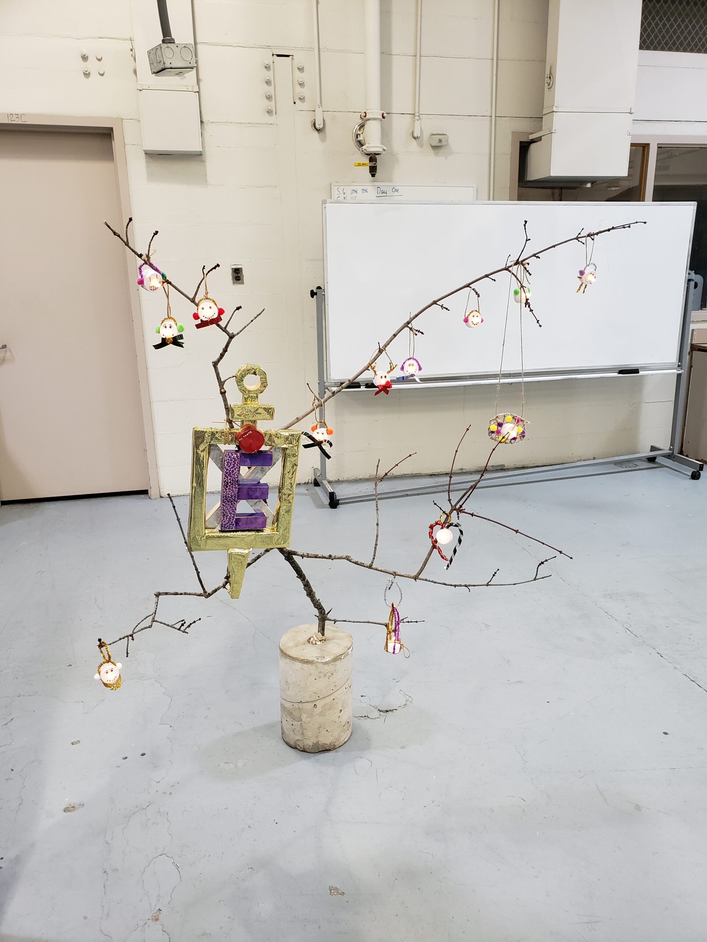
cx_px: 354
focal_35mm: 26
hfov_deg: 53.1
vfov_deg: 67.3
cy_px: 471
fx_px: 708
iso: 250
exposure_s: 1/30
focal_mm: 4.3
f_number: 2.4
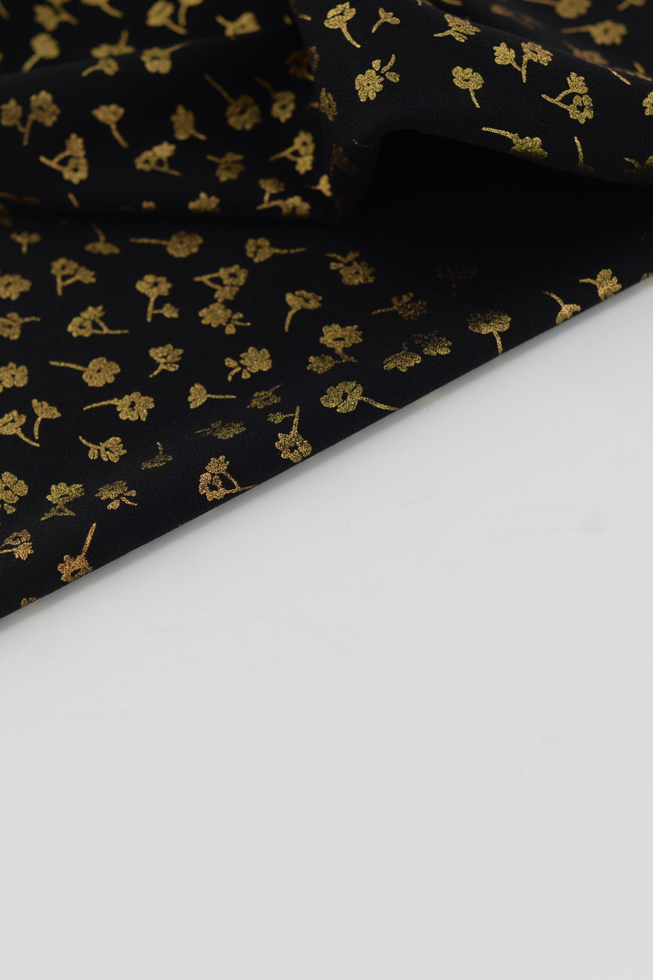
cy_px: 486
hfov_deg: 17.9
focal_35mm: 76
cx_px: 276
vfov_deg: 26.7
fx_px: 2068
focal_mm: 50
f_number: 4
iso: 100
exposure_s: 1/125
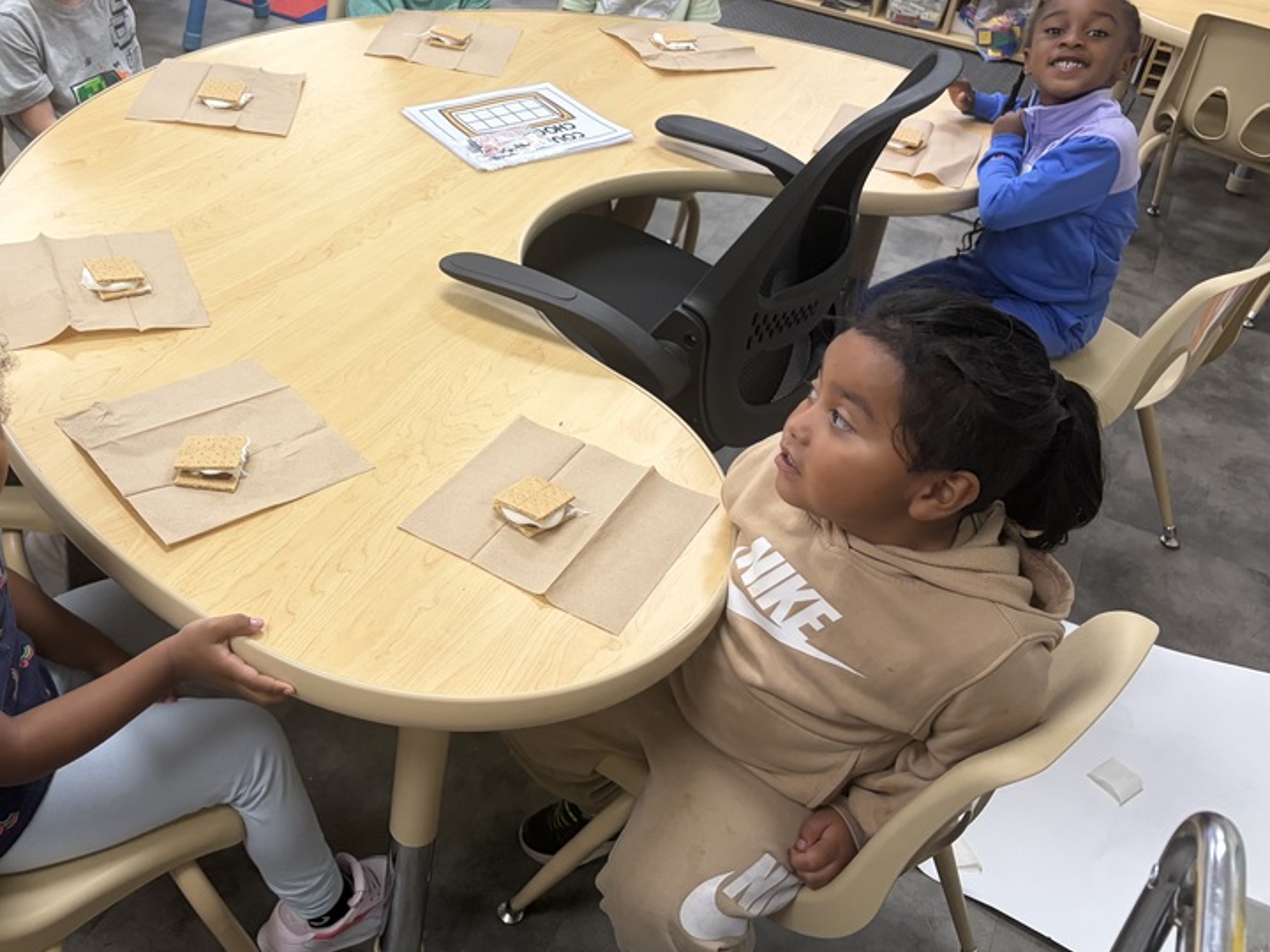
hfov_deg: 49.3
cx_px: 427
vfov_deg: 38.4
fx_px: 1357
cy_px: 346
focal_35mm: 37
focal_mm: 5.96
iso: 200
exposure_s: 1/60
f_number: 1.6
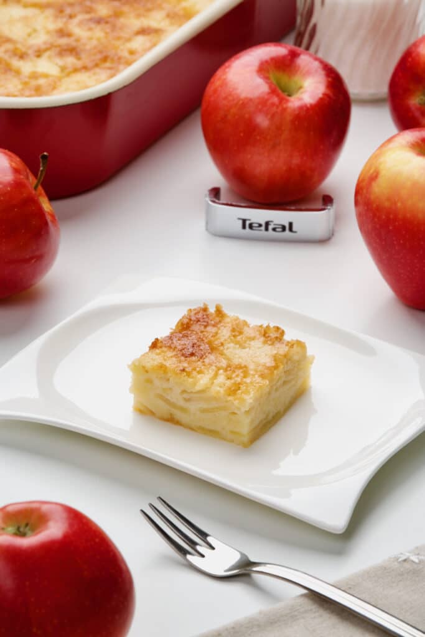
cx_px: 212
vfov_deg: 12.0
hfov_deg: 8.0
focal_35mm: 171
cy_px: 318
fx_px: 3027
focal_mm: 171
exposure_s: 1/3
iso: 100
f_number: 14
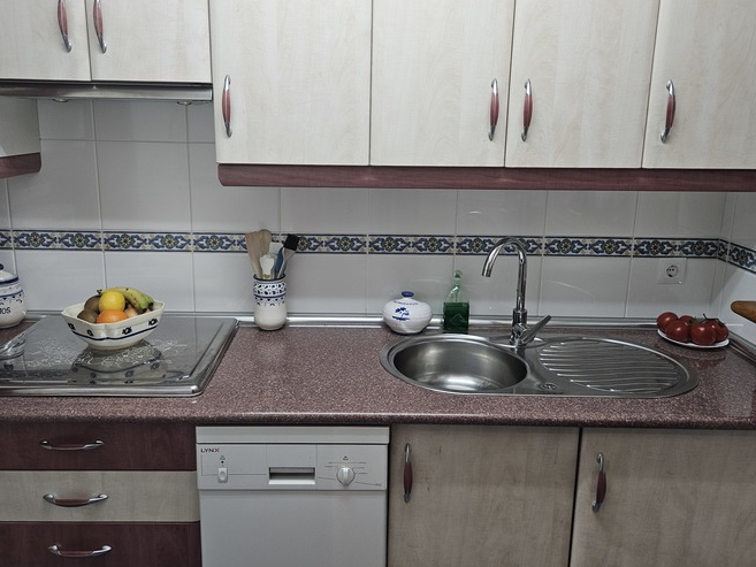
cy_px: 238
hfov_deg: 63.4
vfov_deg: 49.6
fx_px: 612
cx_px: 371
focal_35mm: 28
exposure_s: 1/100
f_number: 1.8
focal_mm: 5.4
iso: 125
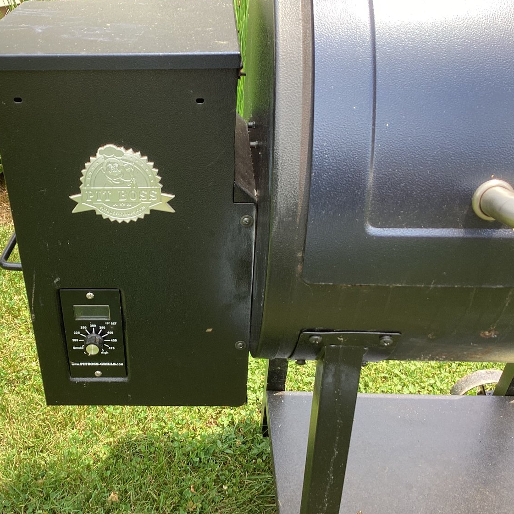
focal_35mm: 37
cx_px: 190
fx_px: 622
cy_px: 257
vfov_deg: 44.9
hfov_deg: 44.5
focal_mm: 3.3
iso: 25
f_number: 2.4
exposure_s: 1/159
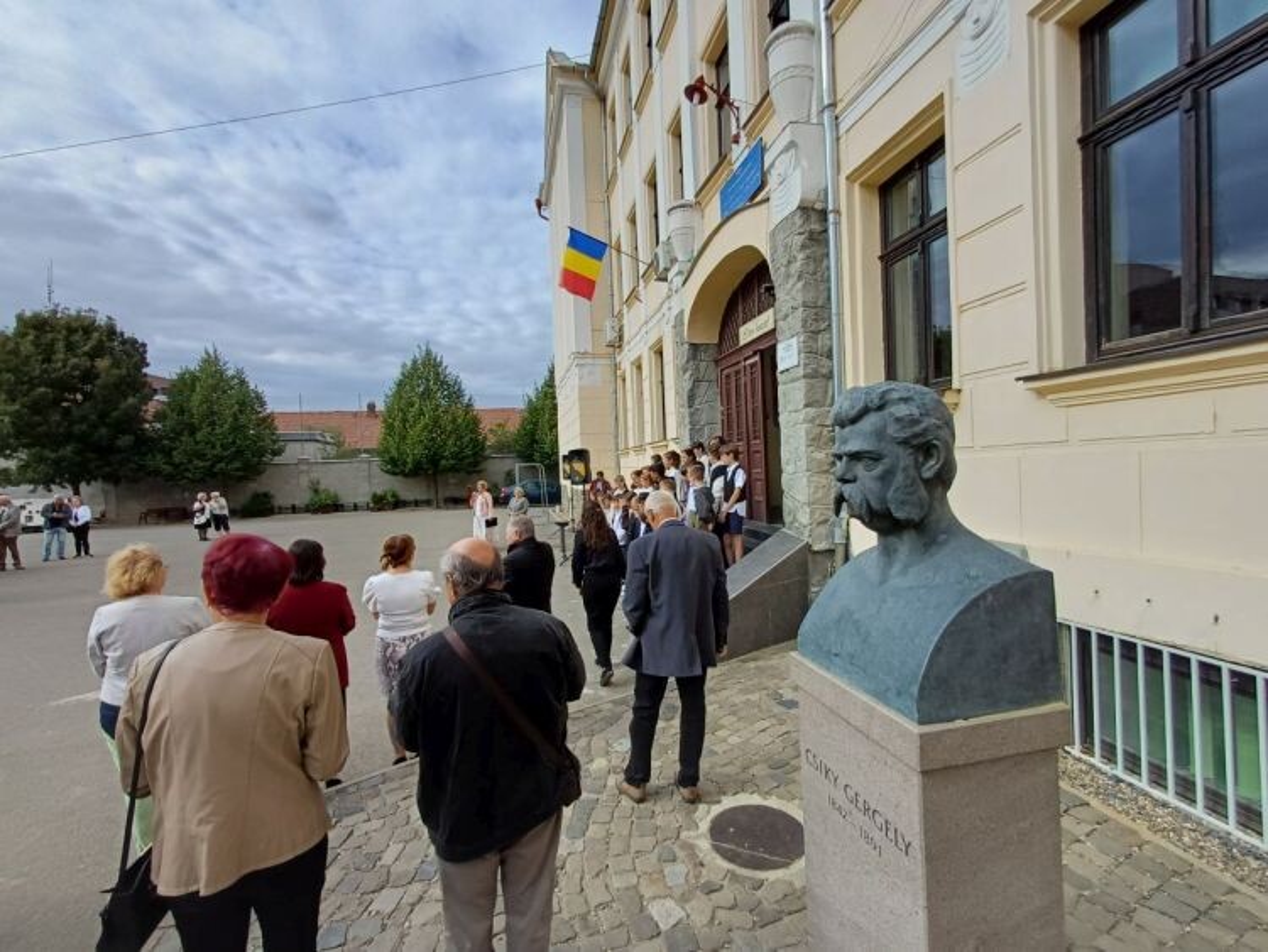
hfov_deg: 94.5
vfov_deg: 78.1
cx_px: 634
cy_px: 476
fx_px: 586
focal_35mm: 16
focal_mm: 1.64
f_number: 2.2
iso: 40
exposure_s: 1/1056
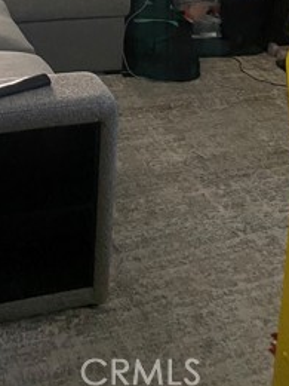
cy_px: -82
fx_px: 712
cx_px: 70
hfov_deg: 22.7
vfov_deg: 26.7
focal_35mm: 64
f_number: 1.8
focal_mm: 4.25
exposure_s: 1/30
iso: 800
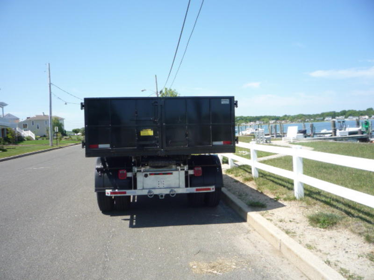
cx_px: 187
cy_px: 140
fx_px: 324
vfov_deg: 46.8
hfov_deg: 60.0
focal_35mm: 30
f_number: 4
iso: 100
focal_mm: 5.2
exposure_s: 1/400
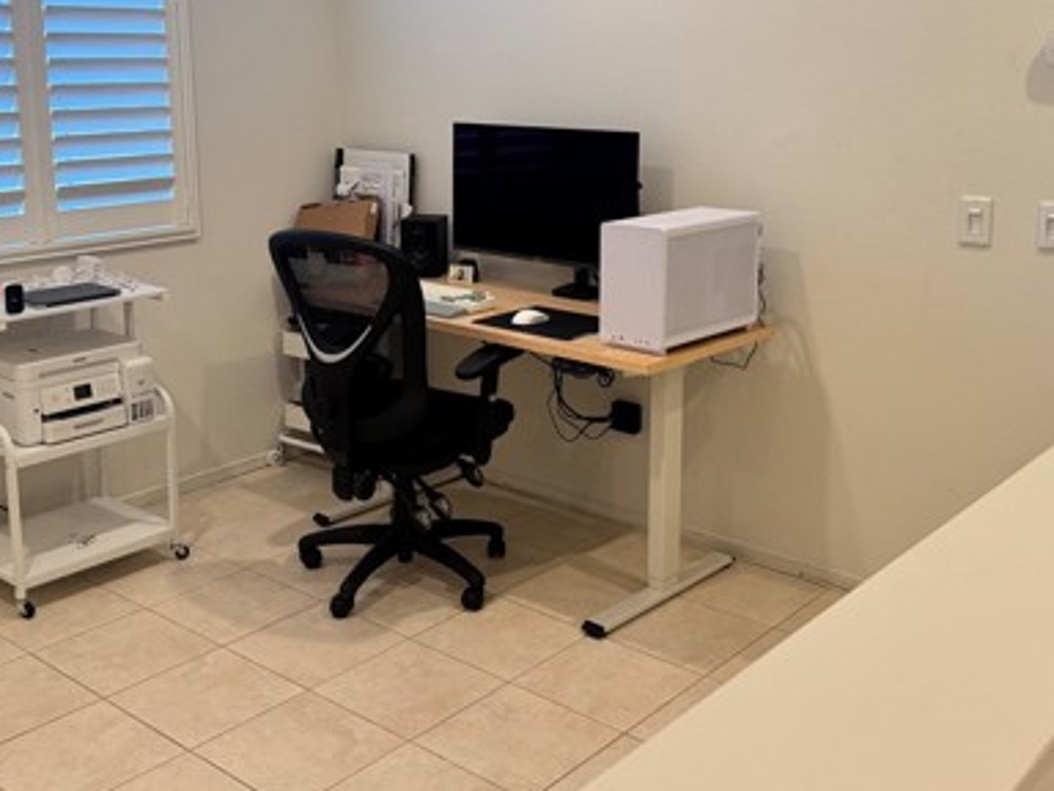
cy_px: 247
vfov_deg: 35.5
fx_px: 1218
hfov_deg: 46.8
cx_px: 486
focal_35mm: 40
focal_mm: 6.76
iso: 160
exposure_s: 1/60
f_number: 1.78
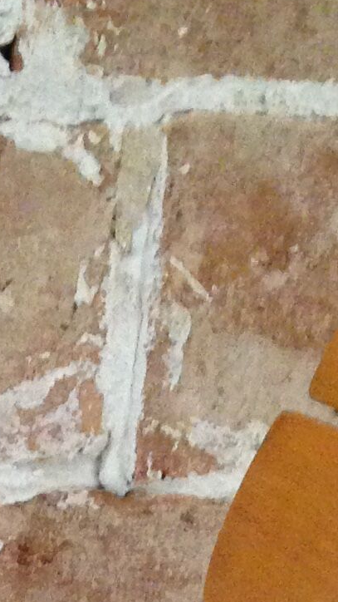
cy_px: 1159
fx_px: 2582
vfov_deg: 12.0
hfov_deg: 7.3
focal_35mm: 162
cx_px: -227
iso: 320
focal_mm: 4.12
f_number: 2.4
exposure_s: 1/20
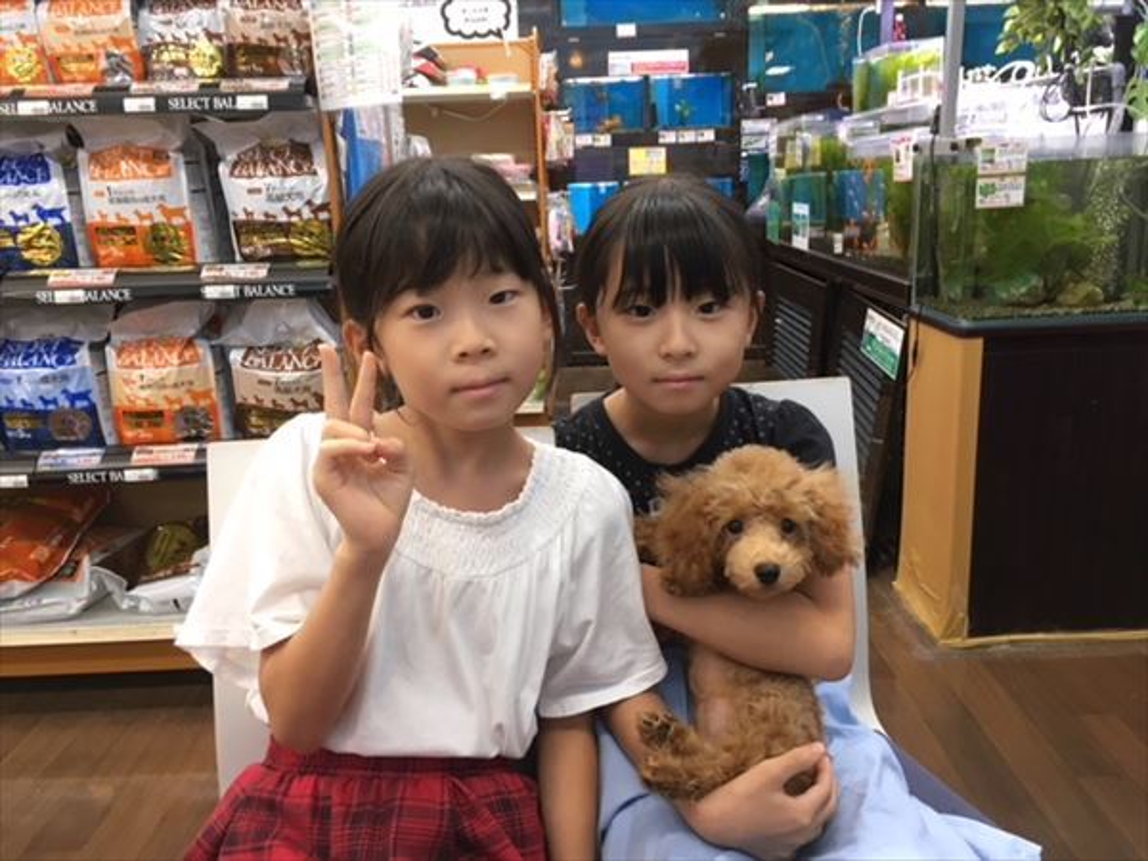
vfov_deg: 48.2
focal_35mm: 29
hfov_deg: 61.7
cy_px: 430
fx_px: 962
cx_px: 574
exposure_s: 1/30
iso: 80
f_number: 2.2
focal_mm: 4.15
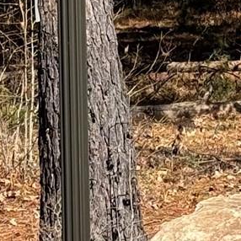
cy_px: -92
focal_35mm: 304
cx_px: 357
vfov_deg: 5.7
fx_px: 2395
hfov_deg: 5.7
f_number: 1.78
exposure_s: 1/1984
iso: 64
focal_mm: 6.76
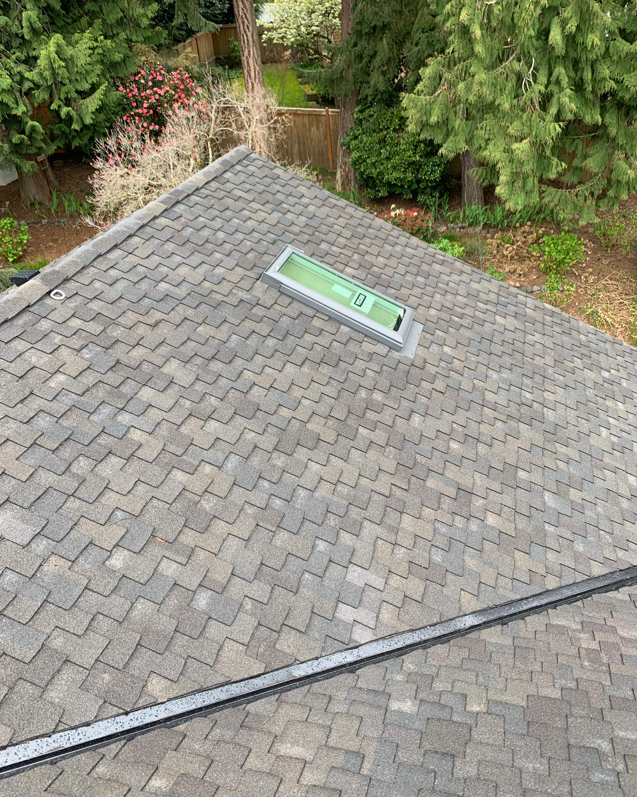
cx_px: 327
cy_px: 391
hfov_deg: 51.5
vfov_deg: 62.2
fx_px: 660
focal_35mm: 28
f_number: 1.8
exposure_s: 1/122
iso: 32
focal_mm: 4.25
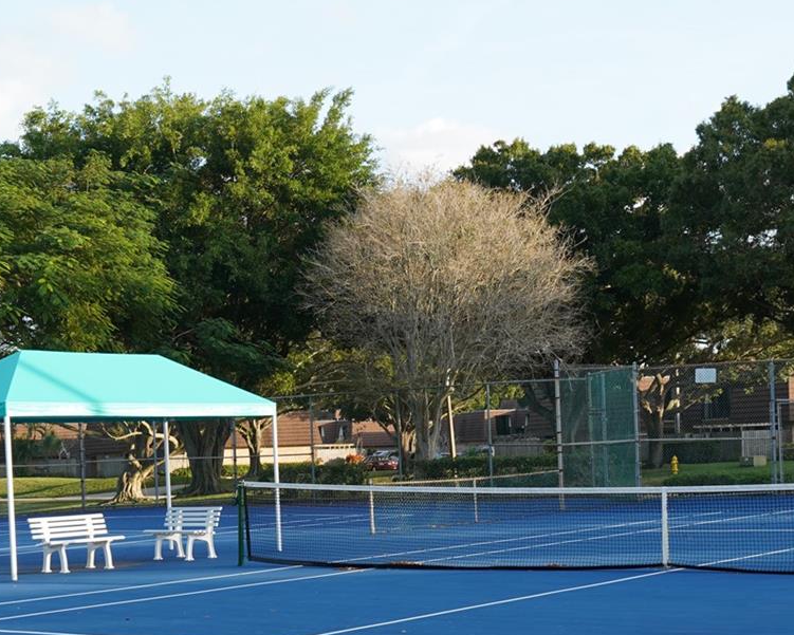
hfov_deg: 27.1
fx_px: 1645
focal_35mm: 70
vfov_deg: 21.6
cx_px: 458
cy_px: 496
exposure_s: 1/40
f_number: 9
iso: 100
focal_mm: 35
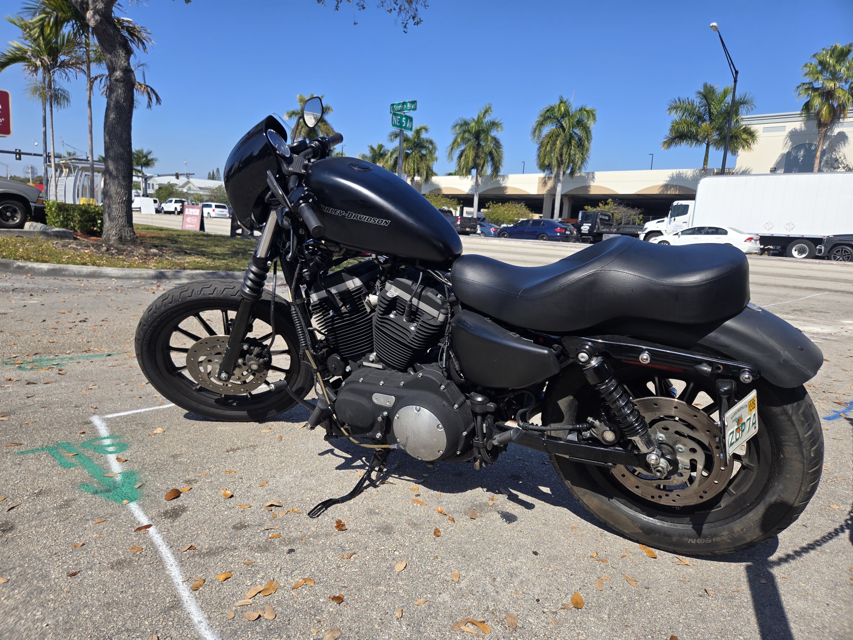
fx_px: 567
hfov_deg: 73.9
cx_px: 426
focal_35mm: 23
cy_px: 320
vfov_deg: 58.9
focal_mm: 5.4
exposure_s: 1/1525
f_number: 1.8
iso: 25
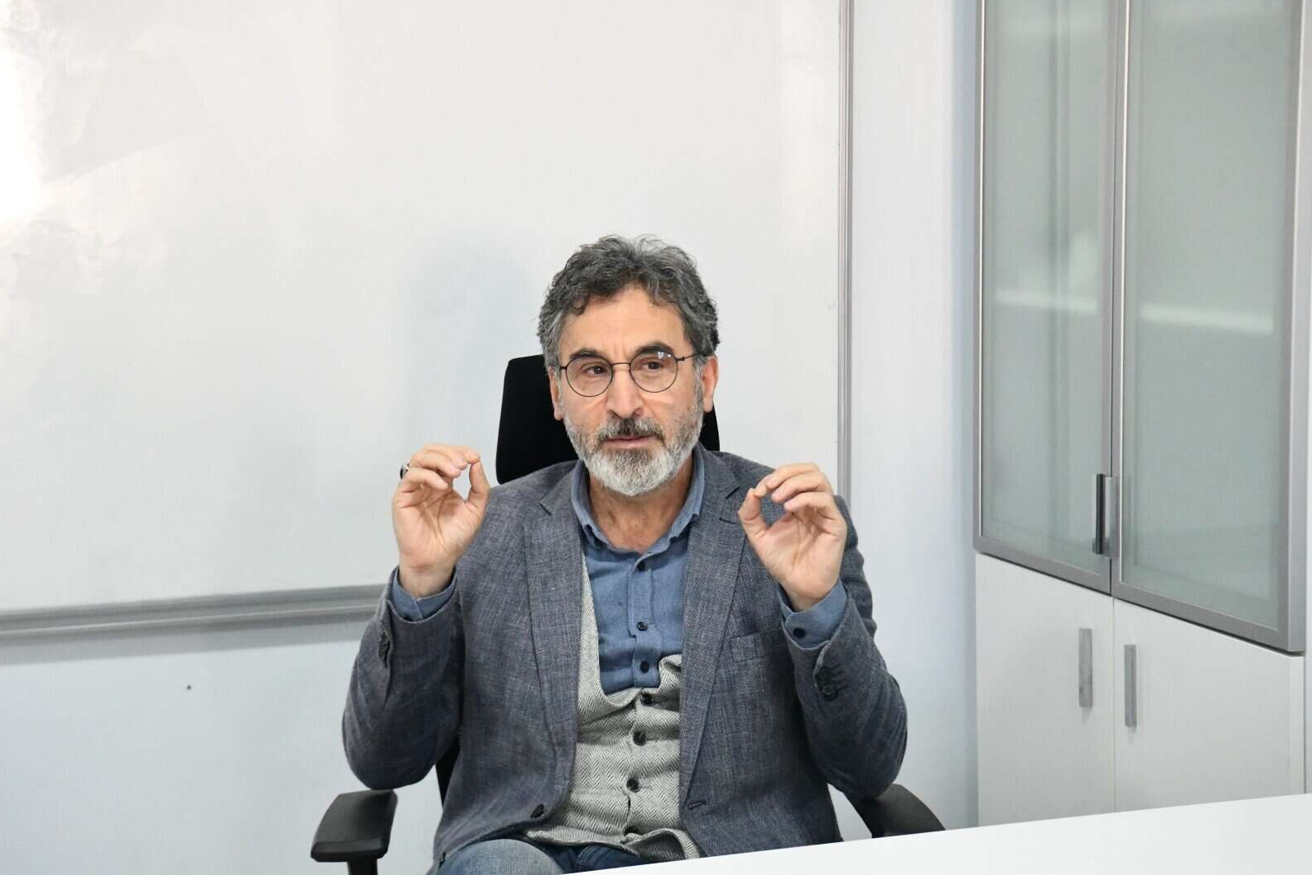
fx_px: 2588
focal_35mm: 71
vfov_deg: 19.2
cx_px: 656
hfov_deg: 28.5
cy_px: 442
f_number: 7.1
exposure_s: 1/320
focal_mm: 70
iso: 12800
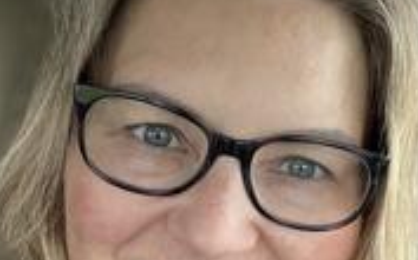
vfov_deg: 15.8
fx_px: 921
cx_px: 302
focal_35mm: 81
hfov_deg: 25.3
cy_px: 243
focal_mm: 2.71
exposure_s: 1/60
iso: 160
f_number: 2.2
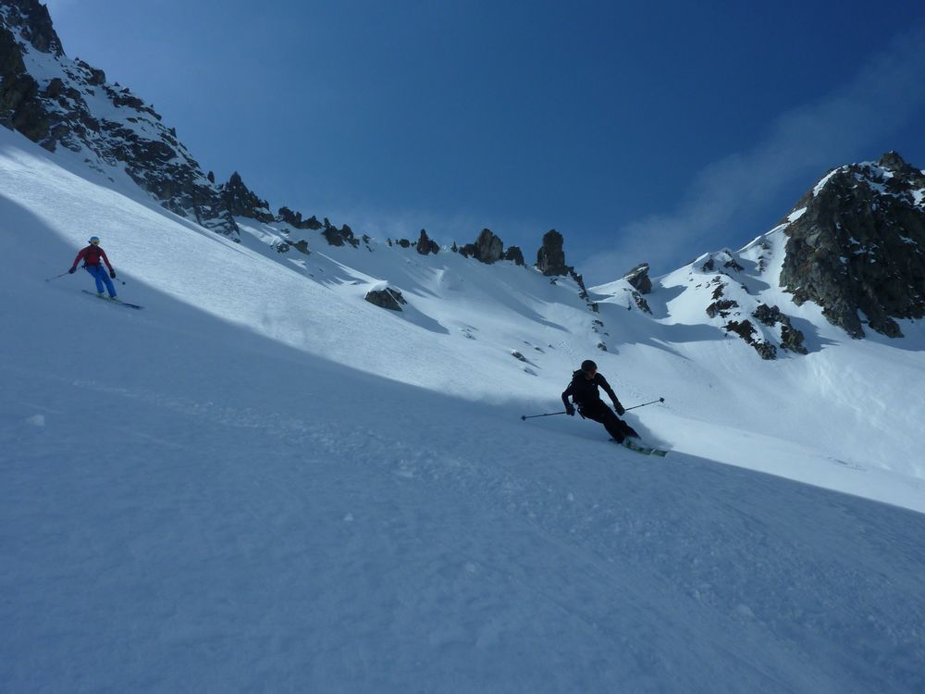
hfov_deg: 69.4
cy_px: 347
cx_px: 462
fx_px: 668
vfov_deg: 54.9
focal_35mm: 25
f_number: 5.6
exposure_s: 1/1000
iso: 80
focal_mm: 4.1
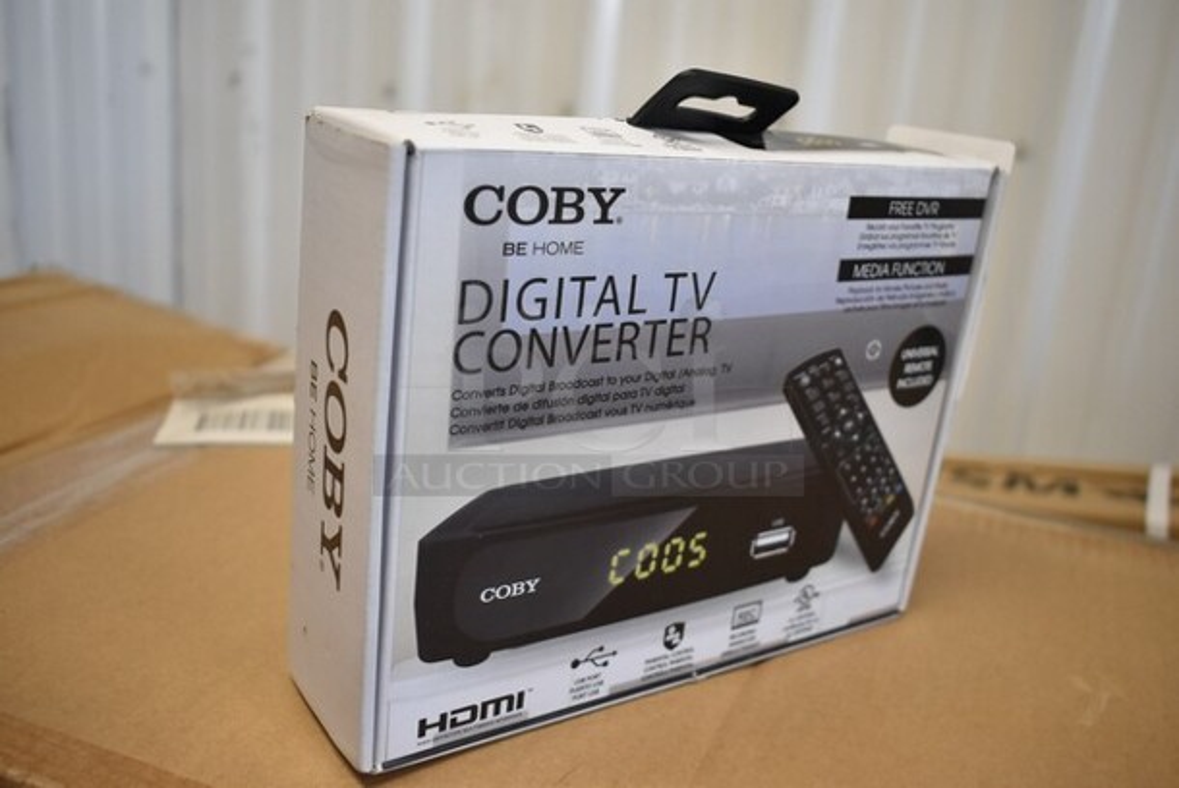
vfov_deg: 38.4
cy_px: 394
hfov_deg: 55.1
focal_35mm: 34
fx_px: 1131
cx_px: 590
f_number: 3.8
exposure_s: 1/125
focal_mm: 23
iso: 1100
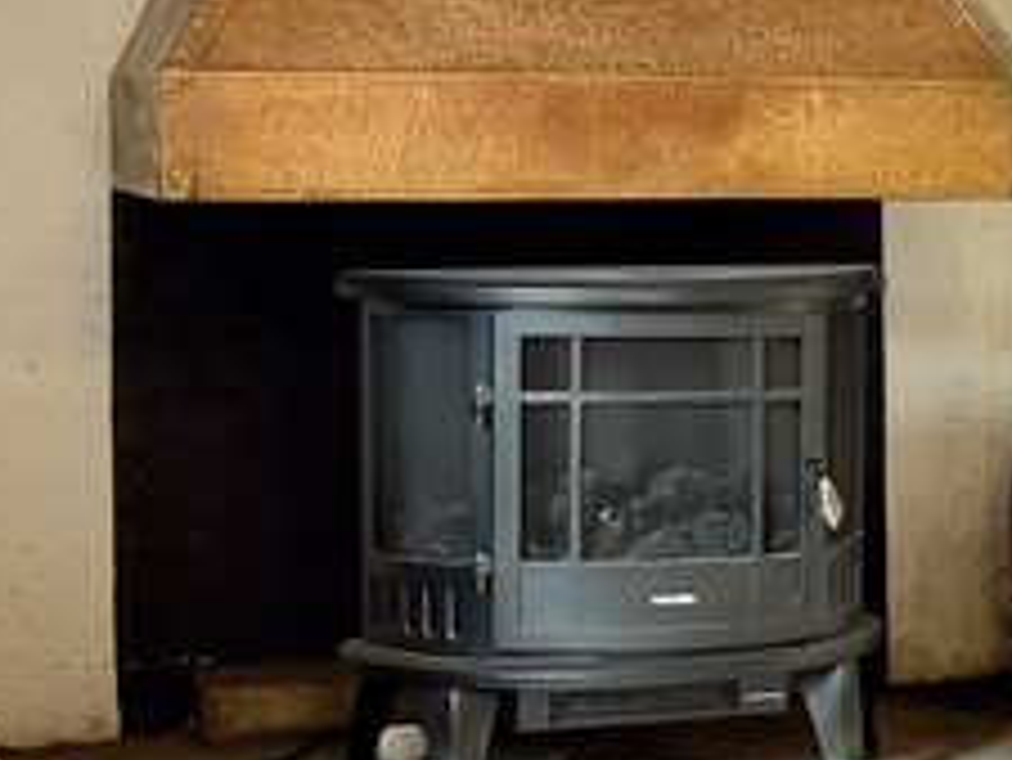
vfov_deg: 13.3
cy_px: 279
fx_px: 3247
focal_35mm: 111
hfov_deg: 17.0
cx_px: 1196
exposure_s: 1/50
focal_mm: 5.7
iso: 160
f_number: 1.5
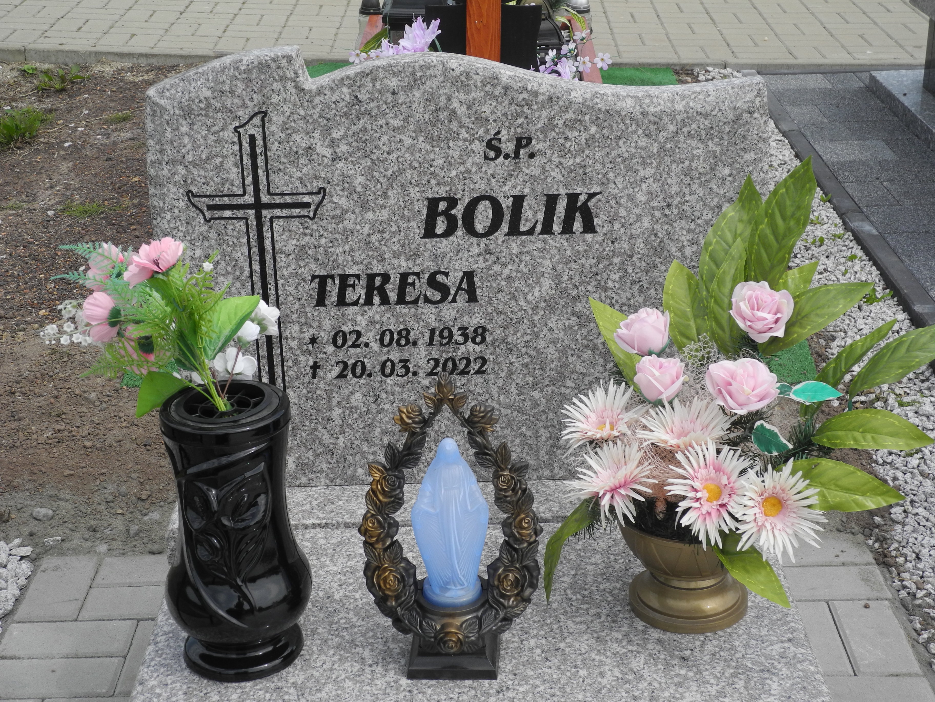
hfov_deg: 31.7
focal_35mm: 61
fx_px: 1648
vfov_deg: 24.0
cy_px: 351
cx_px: 468
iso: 100
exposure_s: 1/800
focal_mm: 13
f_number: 3.5
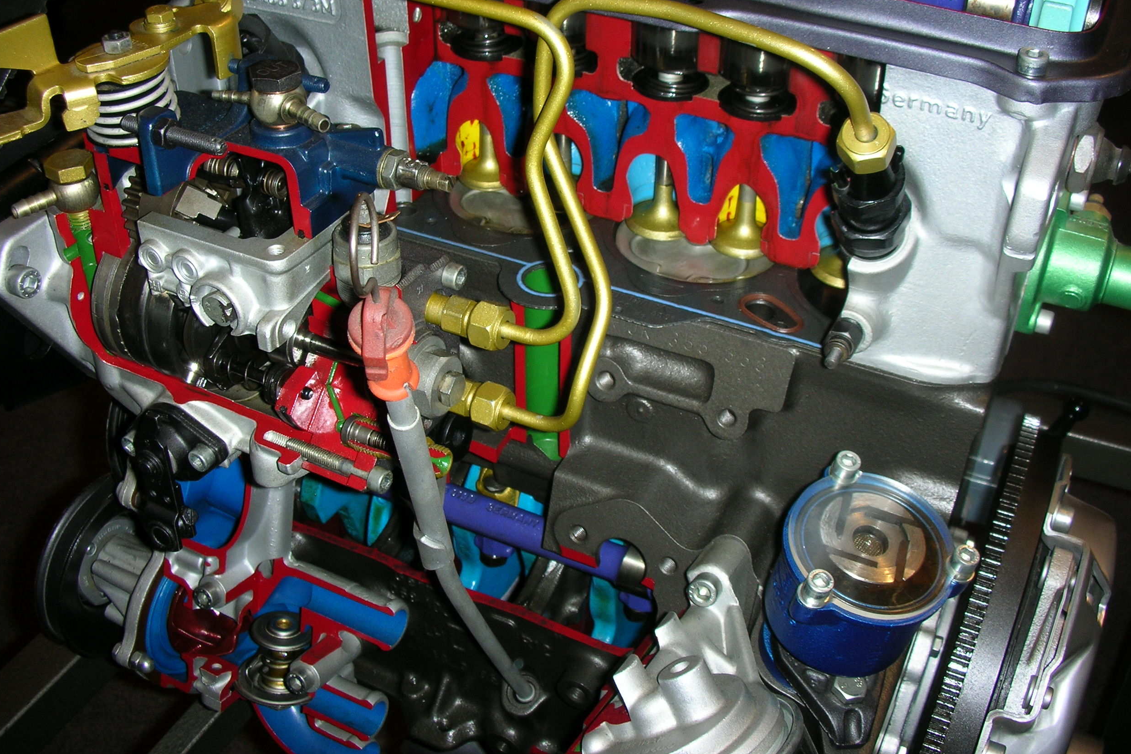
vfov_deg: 35.0
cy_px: 324
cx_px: 562
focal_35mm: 38
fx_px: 1194
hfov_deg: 50.7
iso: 50
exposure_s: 1/60.1
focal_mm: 5.8
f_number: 3
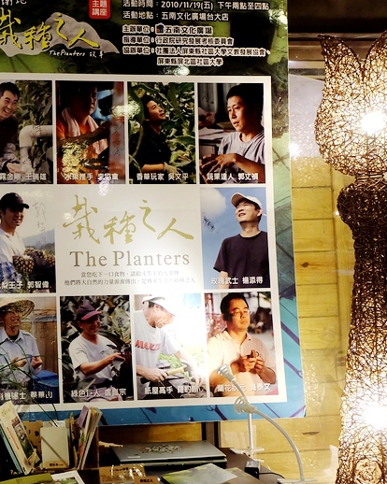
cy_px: 239
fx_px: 831
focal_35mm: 58
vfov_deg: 32.5
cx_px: 76
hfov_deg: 25.7
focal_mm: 26.9
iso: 3200
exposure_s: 1/45
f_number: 4.5
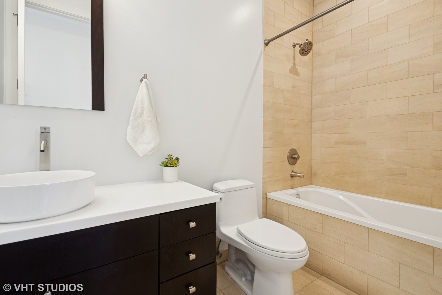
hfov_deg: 96.7
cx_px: 214
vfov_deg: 73.8
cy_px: 146
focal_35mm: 16
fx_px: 196
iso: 200
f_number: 11
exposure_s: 1/2.5
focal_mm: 10
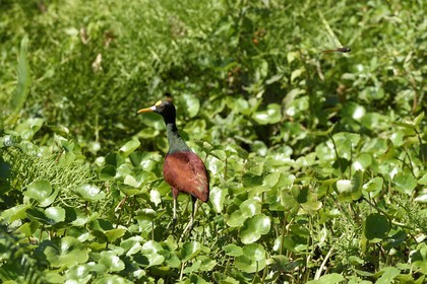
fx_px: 2372
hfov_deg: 10.3
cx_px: 214
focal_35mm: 200
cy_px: 142
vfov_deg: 6.9
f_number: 11
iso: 400
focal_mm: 200
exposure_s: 1/500
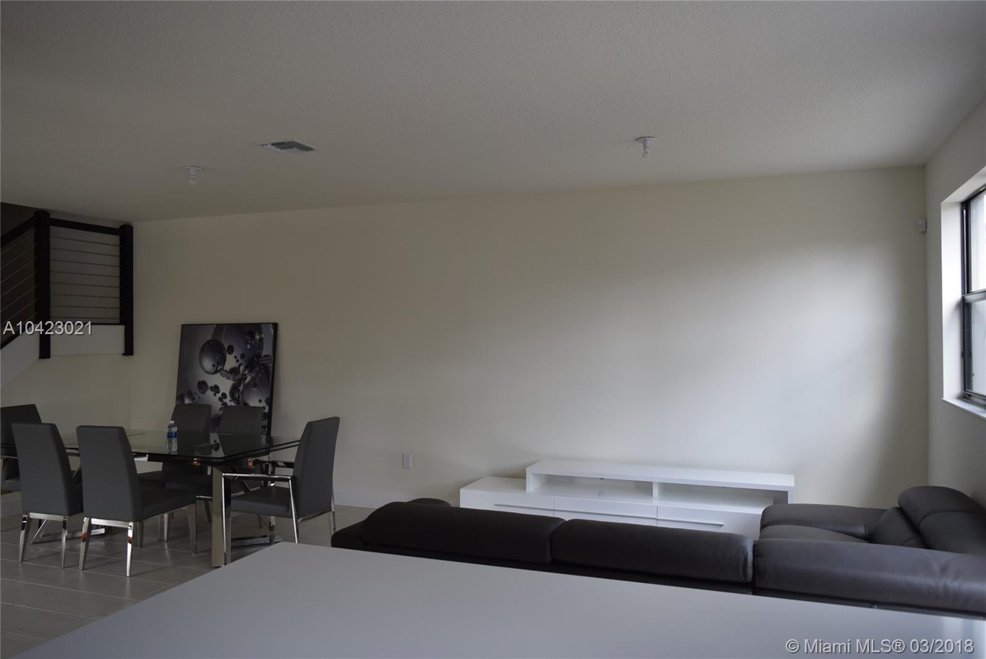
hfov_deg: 67.3
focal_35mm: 27
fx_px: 740
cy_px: 330
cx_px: 493
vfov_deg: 48.0
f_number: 4.5
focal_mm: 18
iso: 400
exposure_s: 1/80
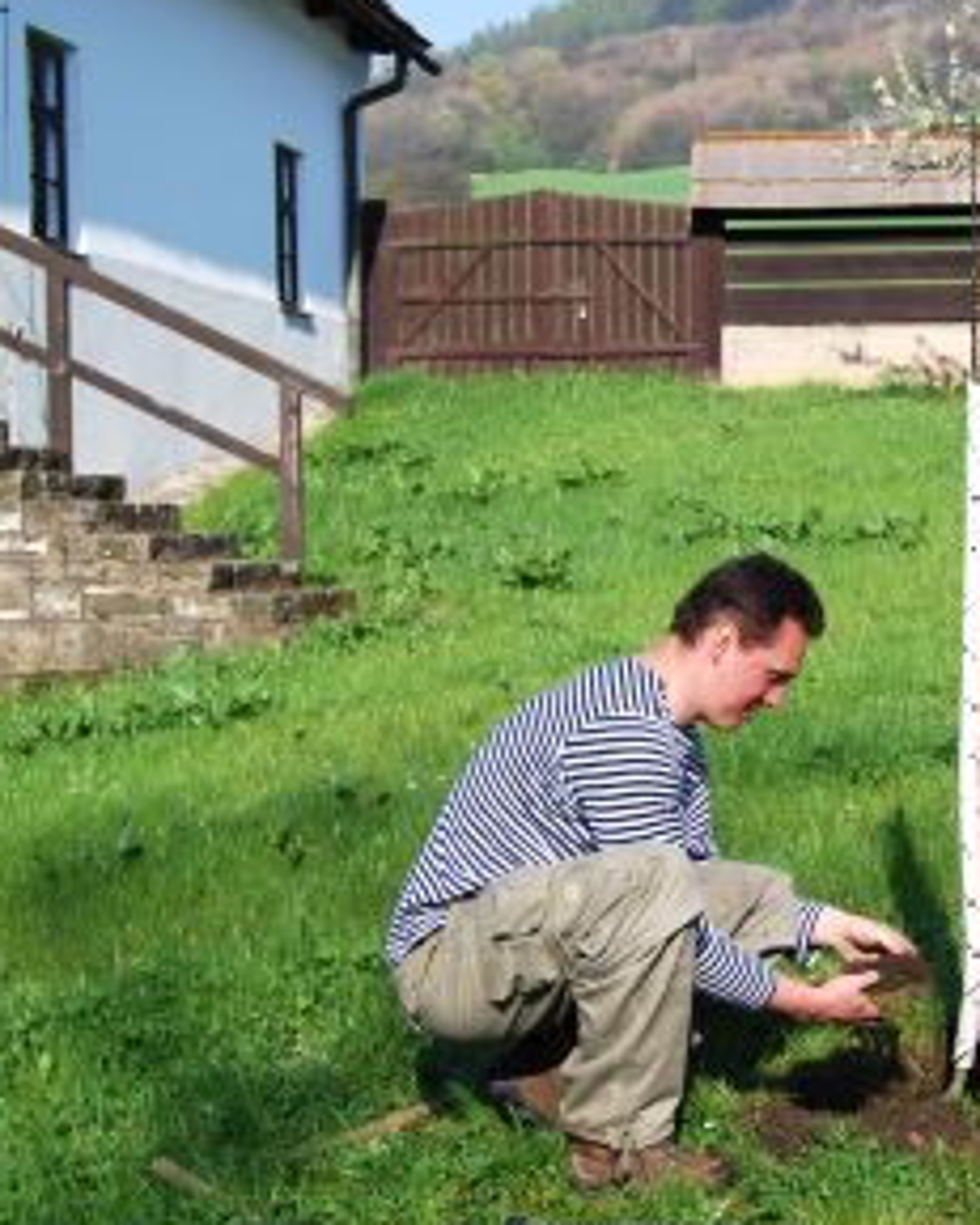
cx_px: 921
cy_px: 621
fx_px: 3011
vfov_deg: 23.0
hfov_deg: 18.1
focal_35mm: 83
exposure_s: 1/250
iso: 100
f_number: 8
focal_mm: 34
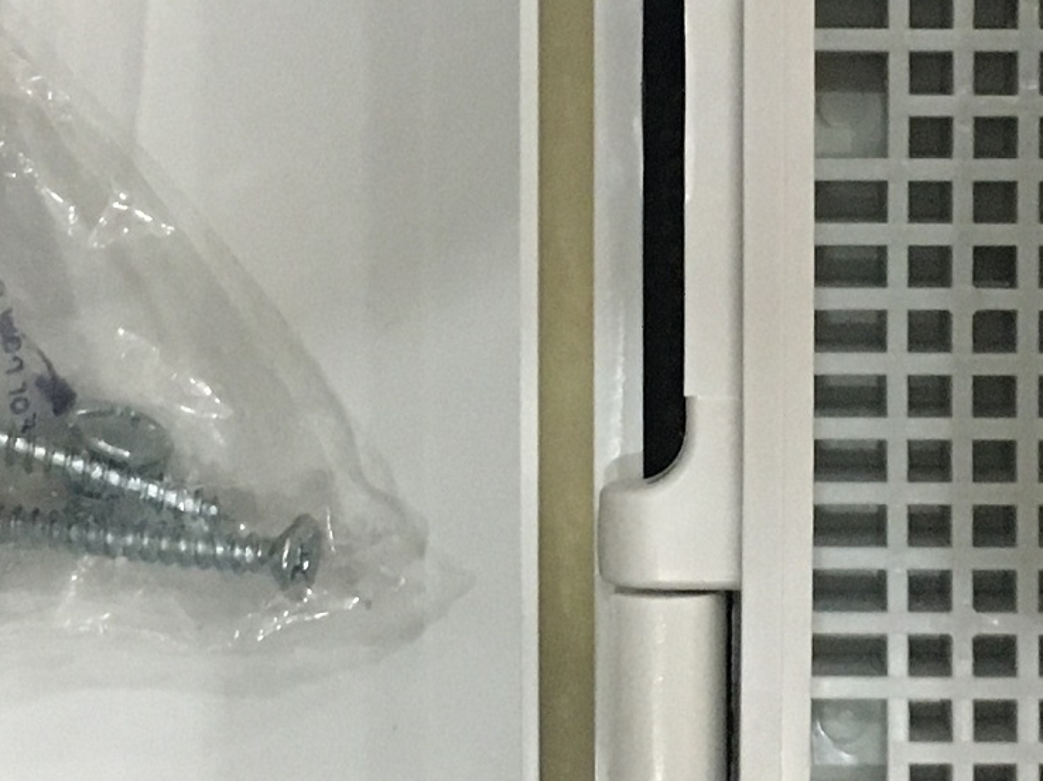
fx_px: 3343
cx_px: 740
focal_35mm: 111
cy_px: 143
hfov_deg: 17.7
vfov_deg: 13.3
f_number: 2.2
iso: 250
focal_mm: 4.15
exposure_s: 1/17
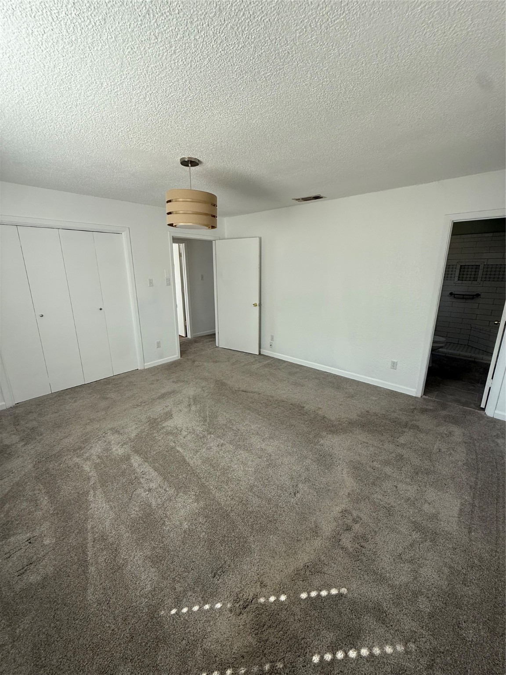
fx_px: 273
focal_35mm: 14
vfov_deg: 102.1
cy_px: 338
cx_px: 253
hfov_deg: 85.7
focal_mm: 2.22
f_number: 2.2
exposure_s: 1/99
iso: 160
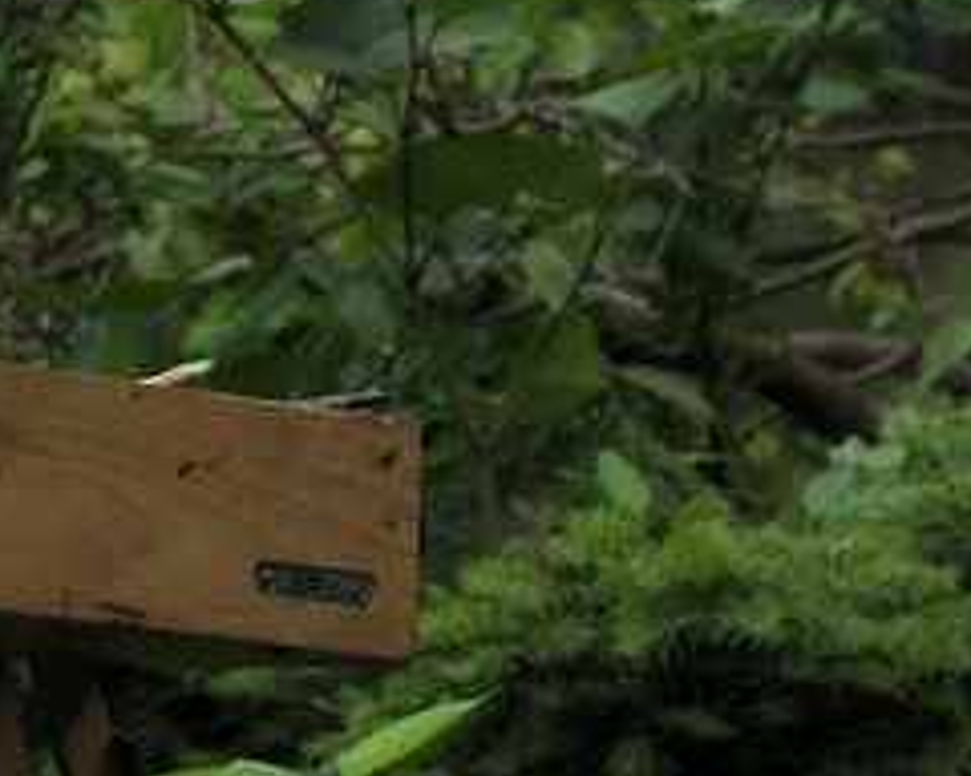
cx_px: -1068
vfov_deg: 3.4
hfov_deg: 4.4
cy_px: -1742
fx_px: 12587
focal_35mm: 438
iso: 400
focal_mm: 70
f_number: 10
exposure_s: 1/200
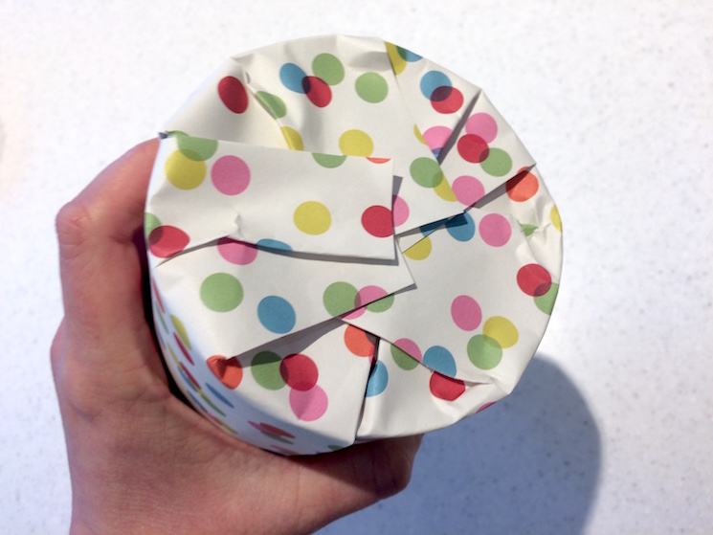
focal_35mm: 29
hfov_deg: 61.7
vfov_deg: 48.2
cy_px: 268
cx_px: 356
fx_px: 597
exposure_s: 1/50
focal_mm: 4.15
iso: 50
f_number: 2.2
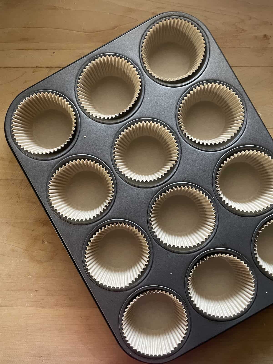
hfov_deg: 53.1
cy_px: 182
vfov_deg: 67.3
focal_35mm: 26
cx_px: 136
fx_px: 273
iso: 500
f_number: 1.6
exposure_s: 1/30
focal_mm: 4.2
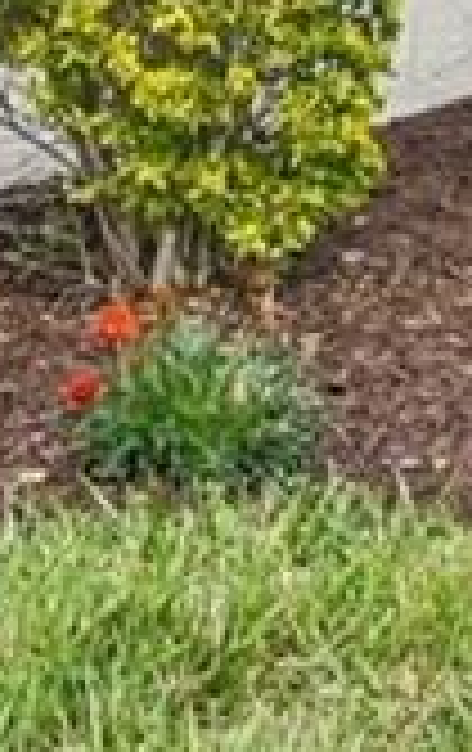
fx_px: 3197
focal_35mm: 156
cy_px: -558
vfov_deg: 12.4
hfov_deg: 8.4
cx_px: 369
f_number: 8
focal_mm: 16
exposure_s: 1/1250
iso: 400
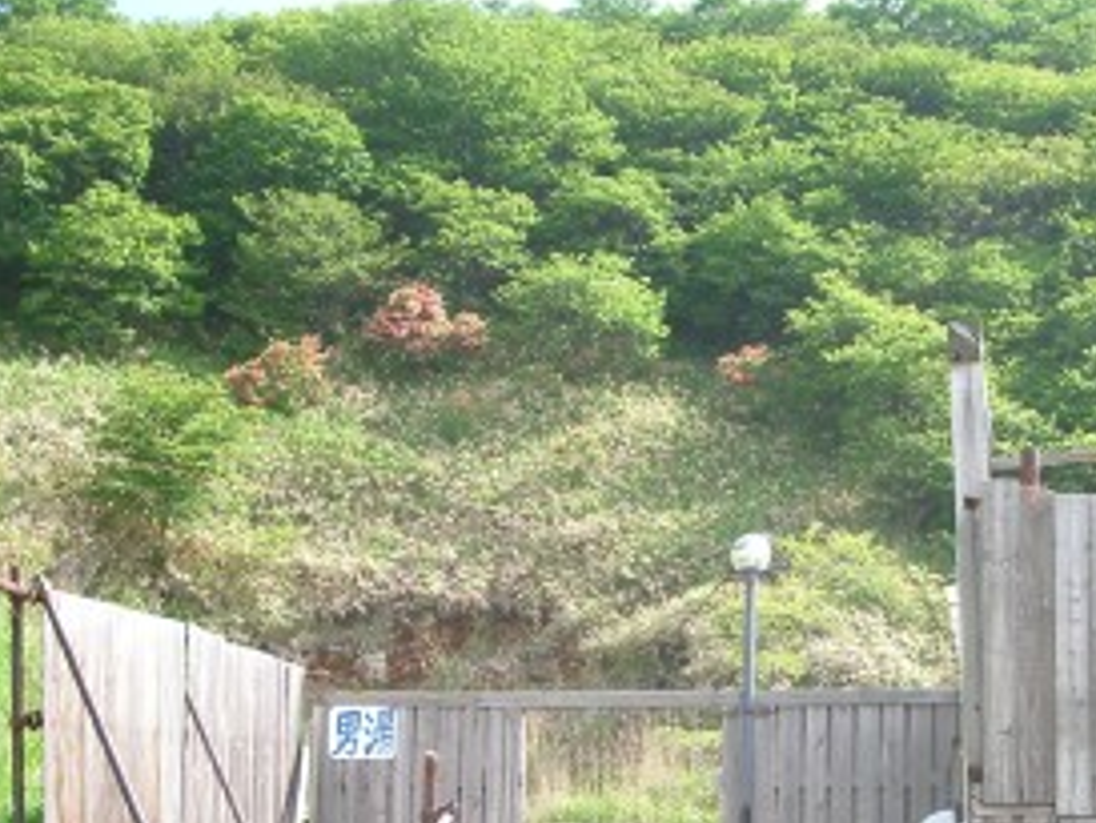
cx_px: 767
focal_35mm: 64
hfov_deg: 29.9
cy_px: 701
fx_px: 2027
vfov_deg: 22.5
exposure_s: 1/320
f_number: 2.6
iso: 80
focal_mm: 5.8
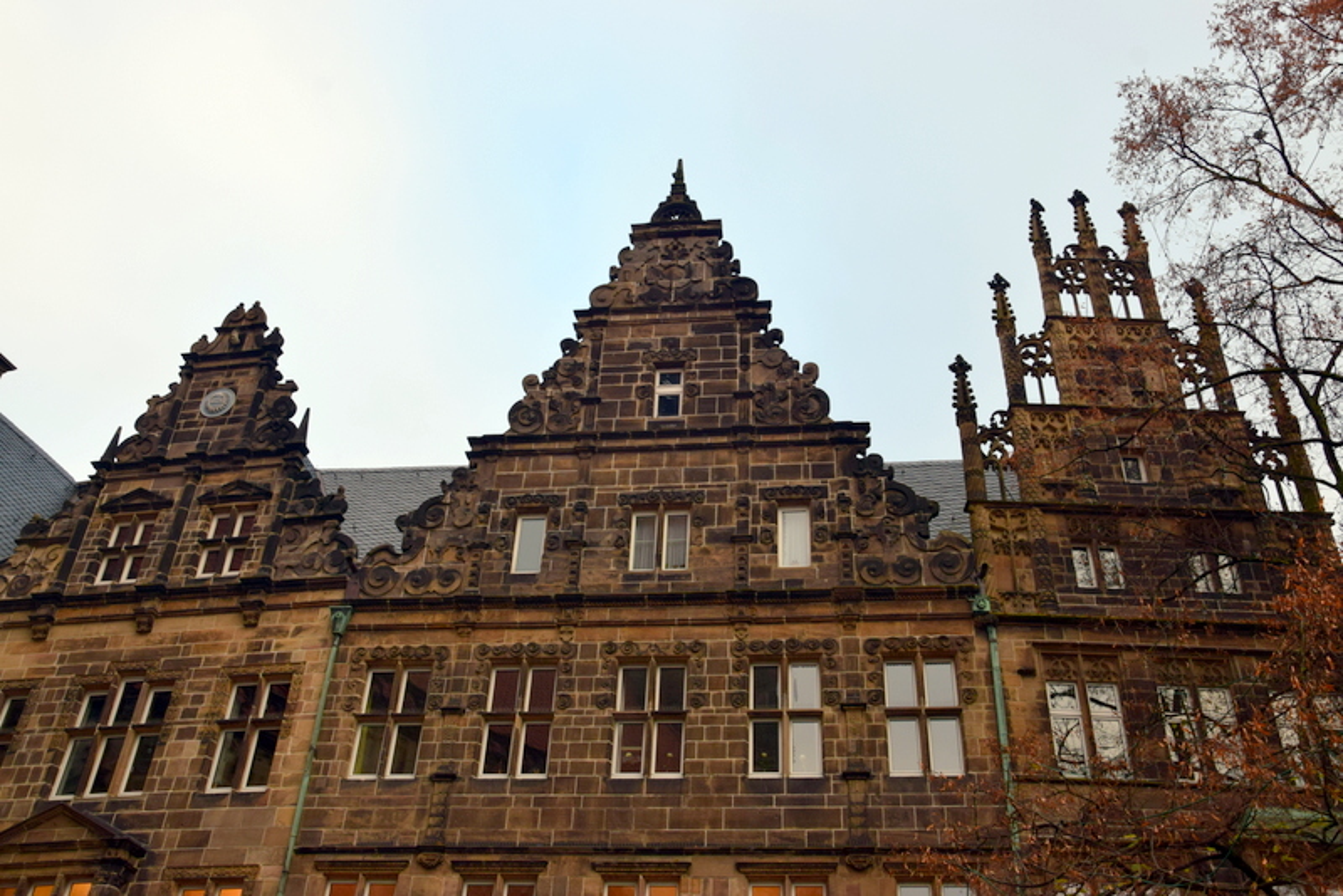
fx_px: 1343
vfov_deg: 36.9
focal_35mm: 36
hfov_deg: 53.1
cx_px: 672
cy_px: 448
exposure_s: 1/125
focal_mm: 24
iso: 400
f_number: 9
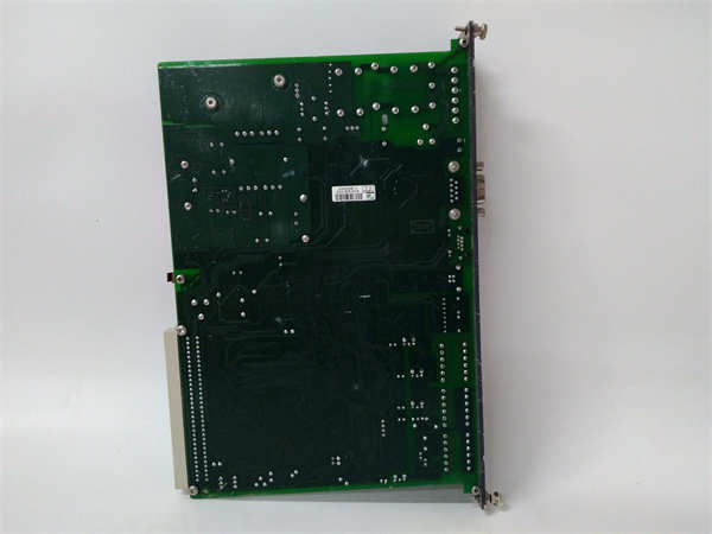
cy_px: 267
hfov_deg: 65.3
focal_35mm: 27
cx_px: 356
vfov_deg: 51.4
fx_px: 555
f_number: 2
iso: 517
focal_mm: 3.79
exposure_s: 1/33
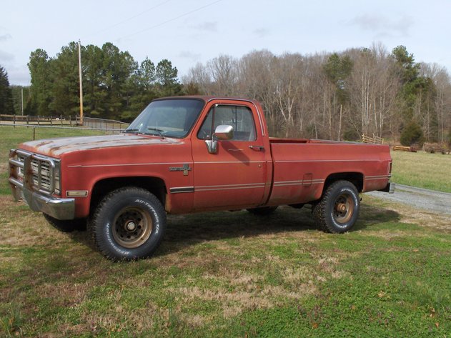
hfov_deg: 50.1
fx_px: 482
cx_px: 226
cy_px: 169
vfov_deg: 38.7
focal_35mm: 37
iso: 100
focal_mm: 6.11
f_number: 6.5
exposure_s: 1/312
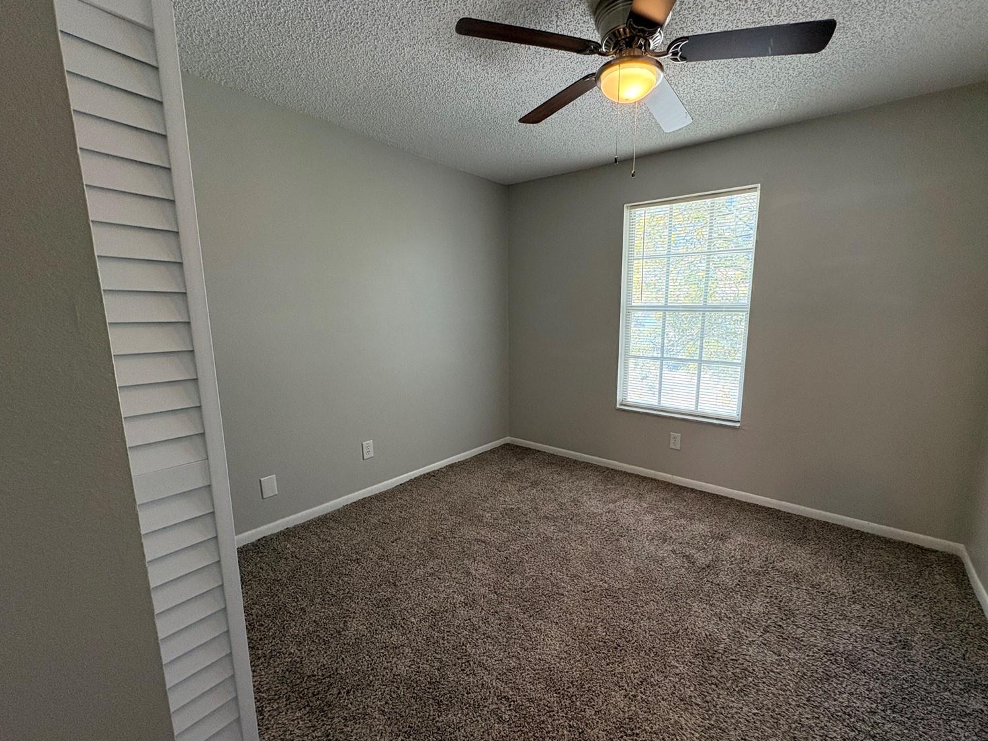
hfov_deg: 98.1
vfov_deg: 81.7
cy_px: 382
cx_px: 523
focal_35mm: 15
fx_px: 428
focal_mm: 2.22
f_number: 2.2
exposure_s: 1/60
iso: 250
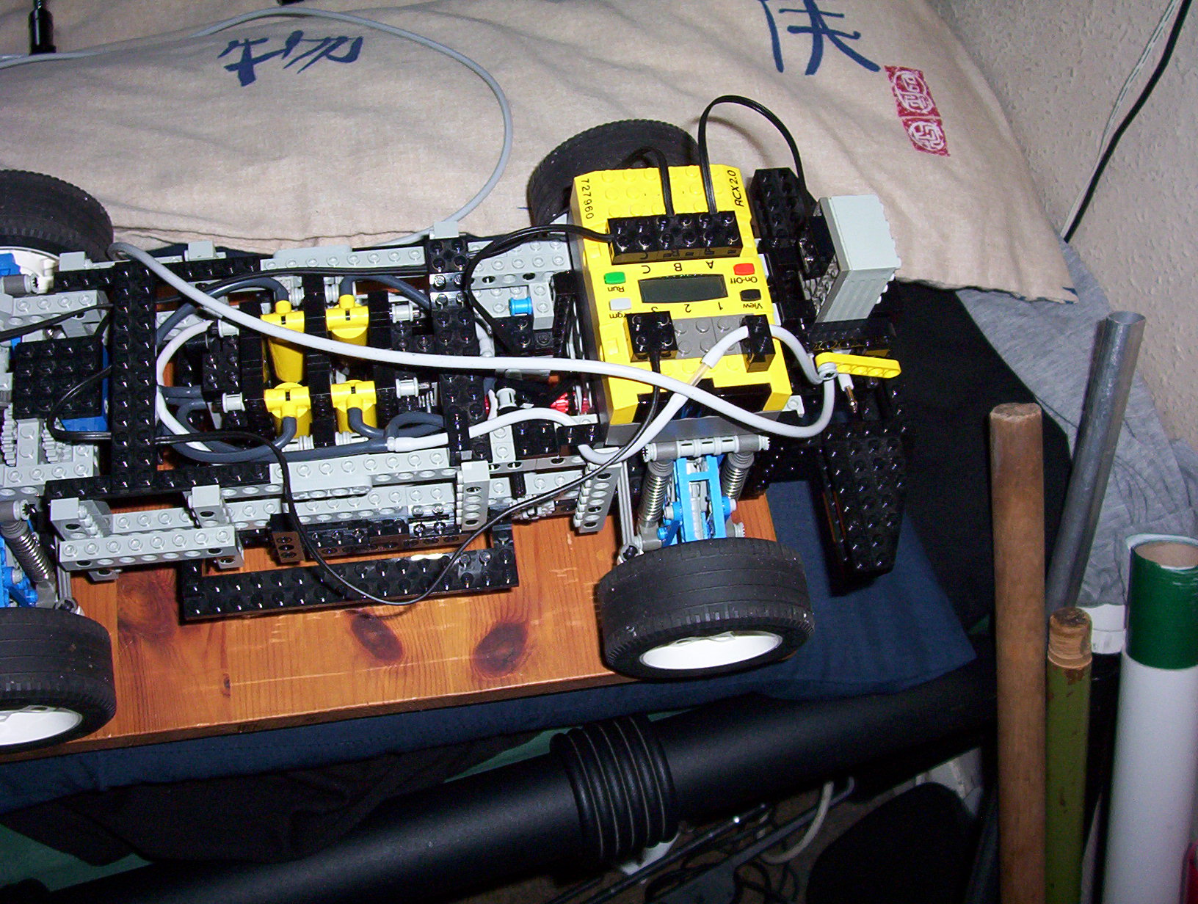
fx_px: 1492
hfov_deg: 43.8
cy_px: 452
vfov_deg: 33.7
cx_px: 599
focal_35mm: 43
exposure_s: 1/60
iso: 140
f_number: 2.73
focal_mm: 5.77
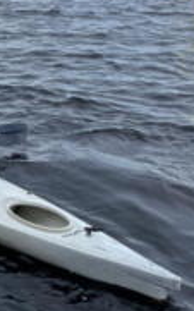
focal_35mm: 76
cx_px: -182
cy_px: -6
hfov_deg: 14.5
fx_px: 643
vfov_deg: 25.7
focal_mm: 4.2
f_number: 1.6
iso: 32
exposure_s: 1/1366
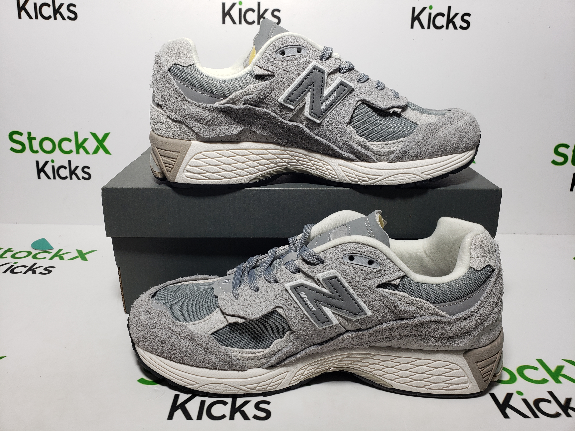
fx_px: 432
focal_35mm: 26
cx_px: 288
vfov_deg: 53.1
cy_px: 216
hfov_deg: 67.3
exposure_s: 1/163
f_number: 2.4
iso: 50
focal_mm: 4.3
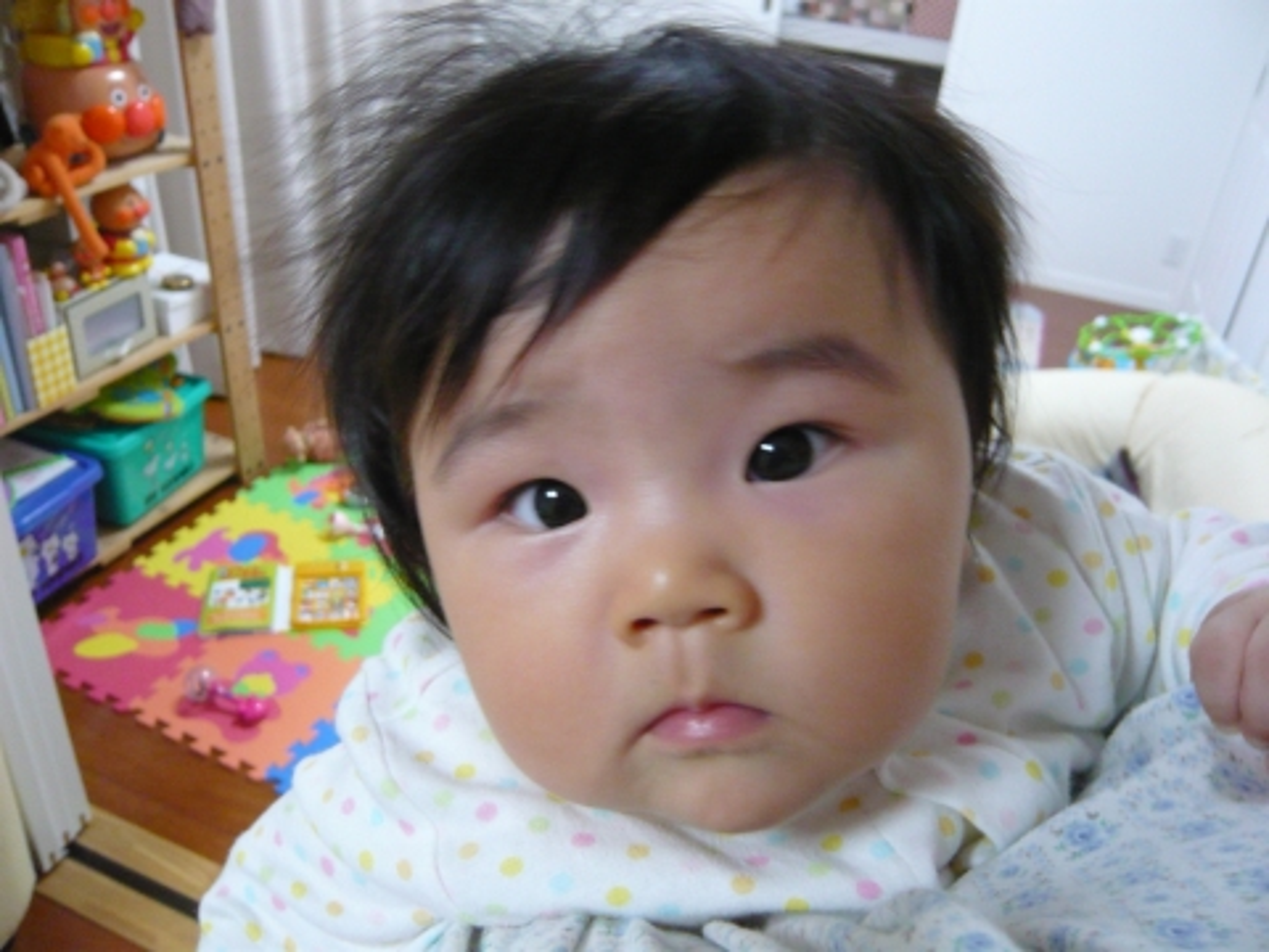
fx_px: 1026
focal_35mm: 28
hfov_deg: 63.4
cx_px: 634
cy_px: 476
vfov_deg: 49.7
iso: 400
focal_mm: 4.6
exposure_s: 1/25
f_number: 2.8
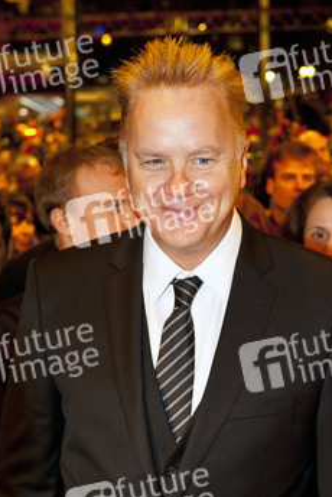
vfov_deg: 28.0
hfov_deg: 19.0
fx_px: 994
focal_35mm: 72
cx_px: 183
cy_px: 286
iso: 1600
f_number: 5.6
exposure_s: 1/160
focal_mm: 62
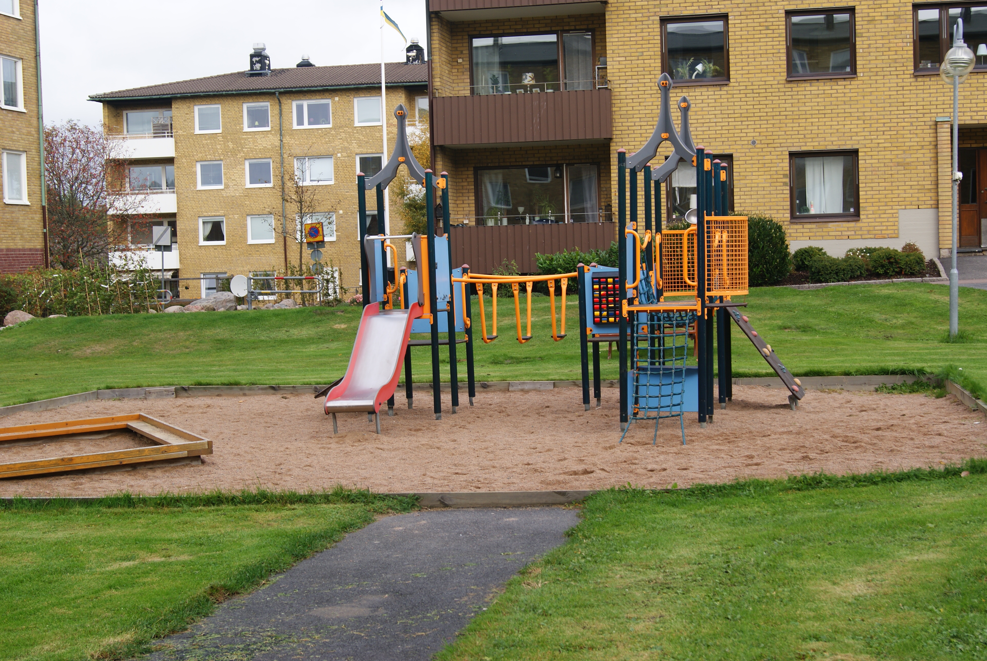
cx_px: 494
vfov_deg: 22.7
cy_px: 330
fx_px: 1647
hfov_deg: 33.4
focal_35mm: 60
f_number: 7.1
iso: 100
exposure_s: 1/80
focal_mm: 40
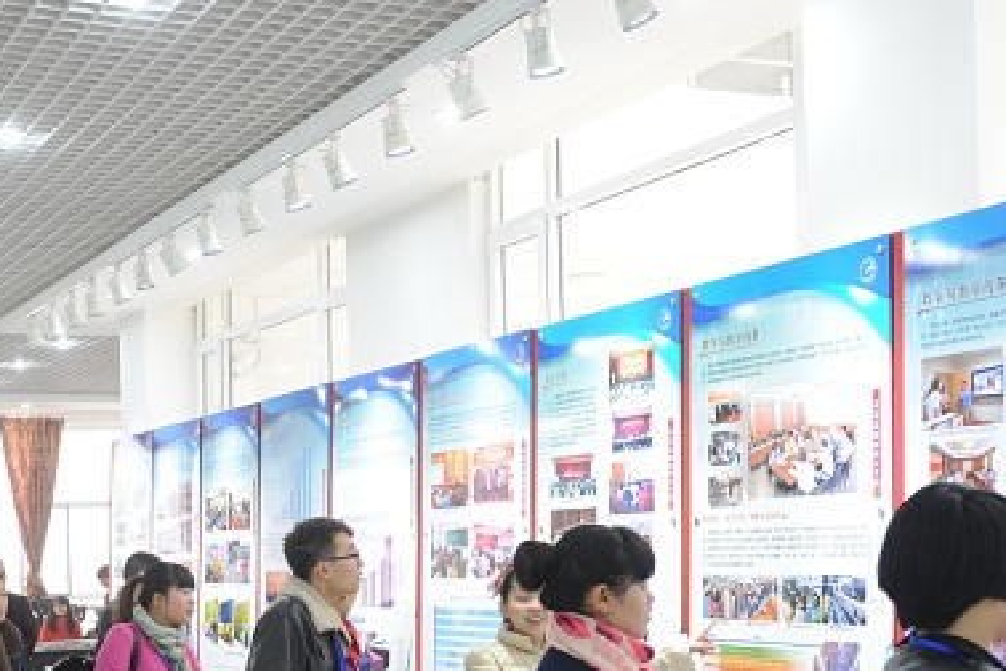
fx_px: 1788
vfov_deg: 21.1
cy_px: 479
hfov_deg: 31.3
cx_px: 363
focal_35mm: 64
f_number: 5
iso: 1600
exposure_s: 1/60
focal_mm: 38
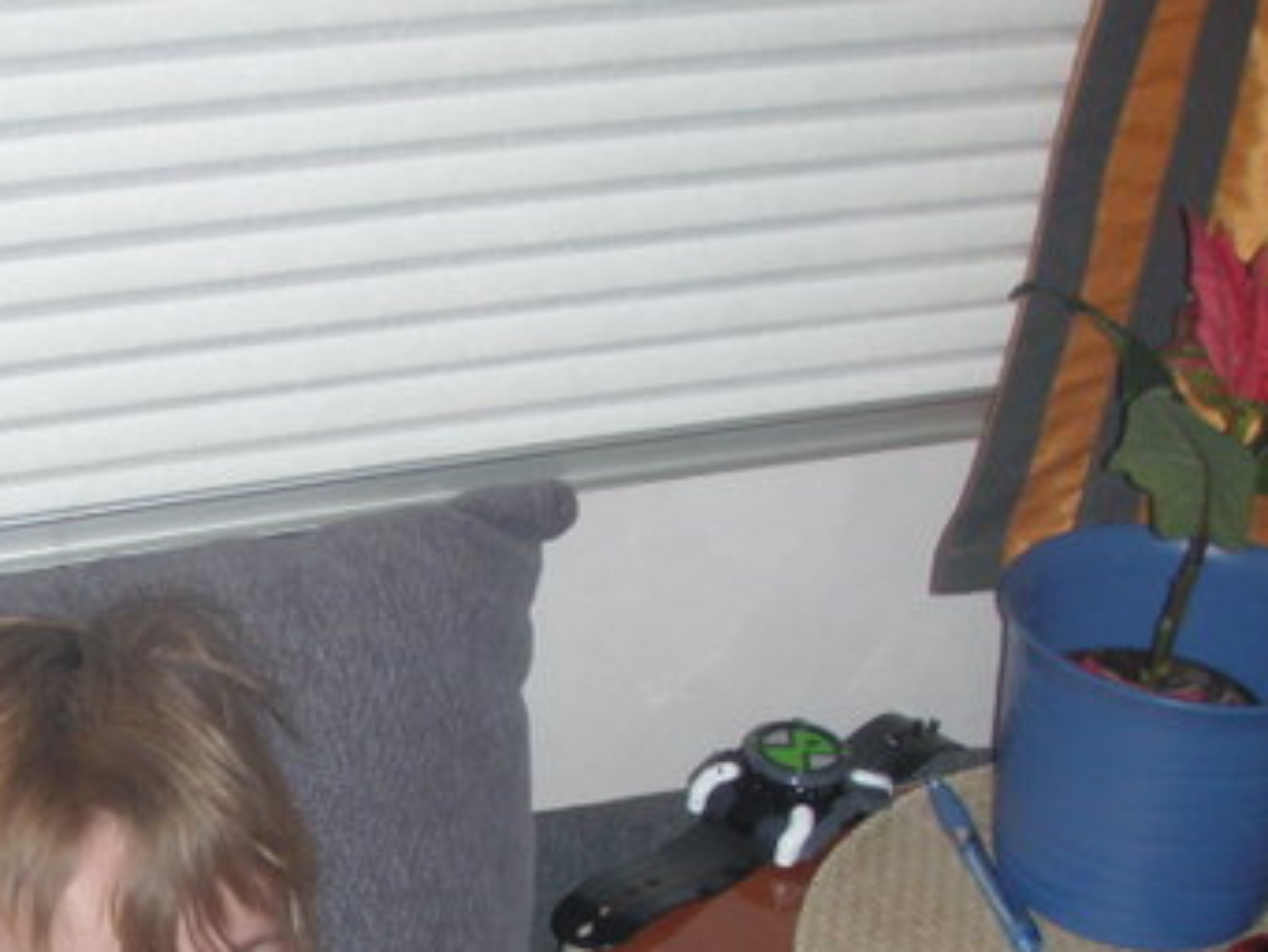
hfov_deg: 24.3
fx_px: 2858
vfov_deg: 18.5
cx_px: 130
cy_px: 935
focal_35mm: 78
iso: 100
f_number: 3.5
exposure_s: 1/30
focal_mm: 6.7
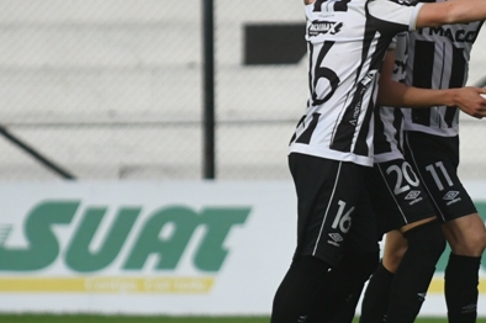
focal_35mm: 381
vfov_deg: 3.6
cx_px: 396
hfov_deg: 5.4
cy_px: 162
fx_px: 5139
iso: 1000
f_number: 3.2
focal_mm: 125
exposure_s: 1/800
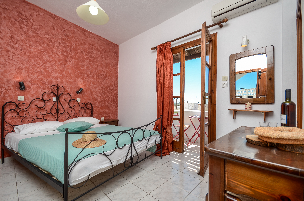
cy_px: 100
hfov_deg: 100.5
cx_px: 152
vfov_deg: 77.1
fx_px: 126
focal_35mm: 15
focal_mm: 10
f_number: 5.6
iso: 100
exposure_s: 1/250
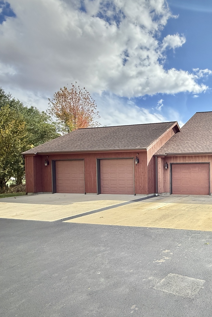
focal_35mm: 20
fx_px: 177
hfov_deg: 55.8
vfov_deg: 84.0
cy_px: 161
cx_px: 180
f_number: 2.2
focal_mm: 2.22
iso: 64
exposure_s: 1/701
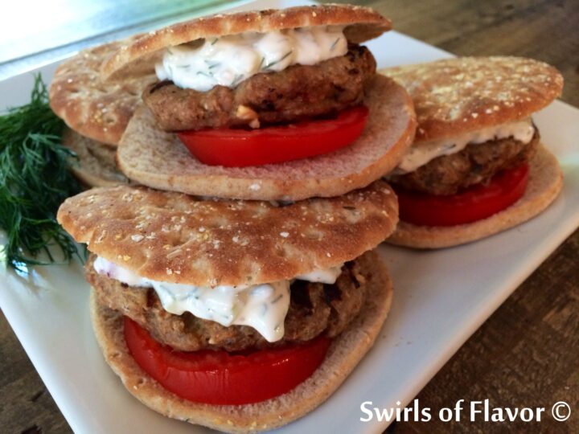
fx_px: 502
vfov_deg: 46.8
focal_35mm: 30
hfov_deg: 60.0
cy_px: 217
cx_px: 290
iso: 200
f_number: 2.2
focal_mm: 4.12
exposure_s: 1/30
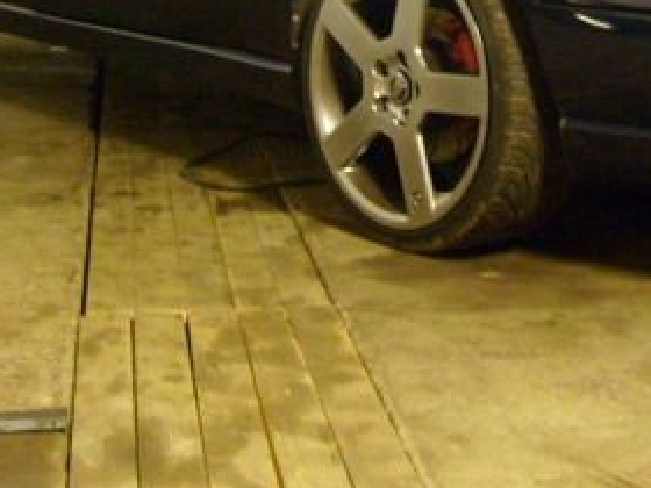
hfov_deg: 24.1
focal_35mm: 80
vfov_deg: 18.0
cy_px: 7
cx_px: 507
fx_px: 1505
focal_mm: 5.8
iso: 200
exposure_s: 1/4
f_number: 2.8
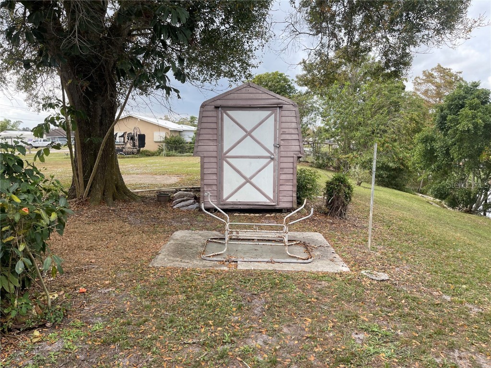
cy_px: 184
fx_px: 355
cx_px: 246
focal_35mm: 25
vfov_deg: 54.9
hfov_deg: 69.4
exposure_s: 1/726
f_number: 1.6
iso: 32
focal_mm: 5.1
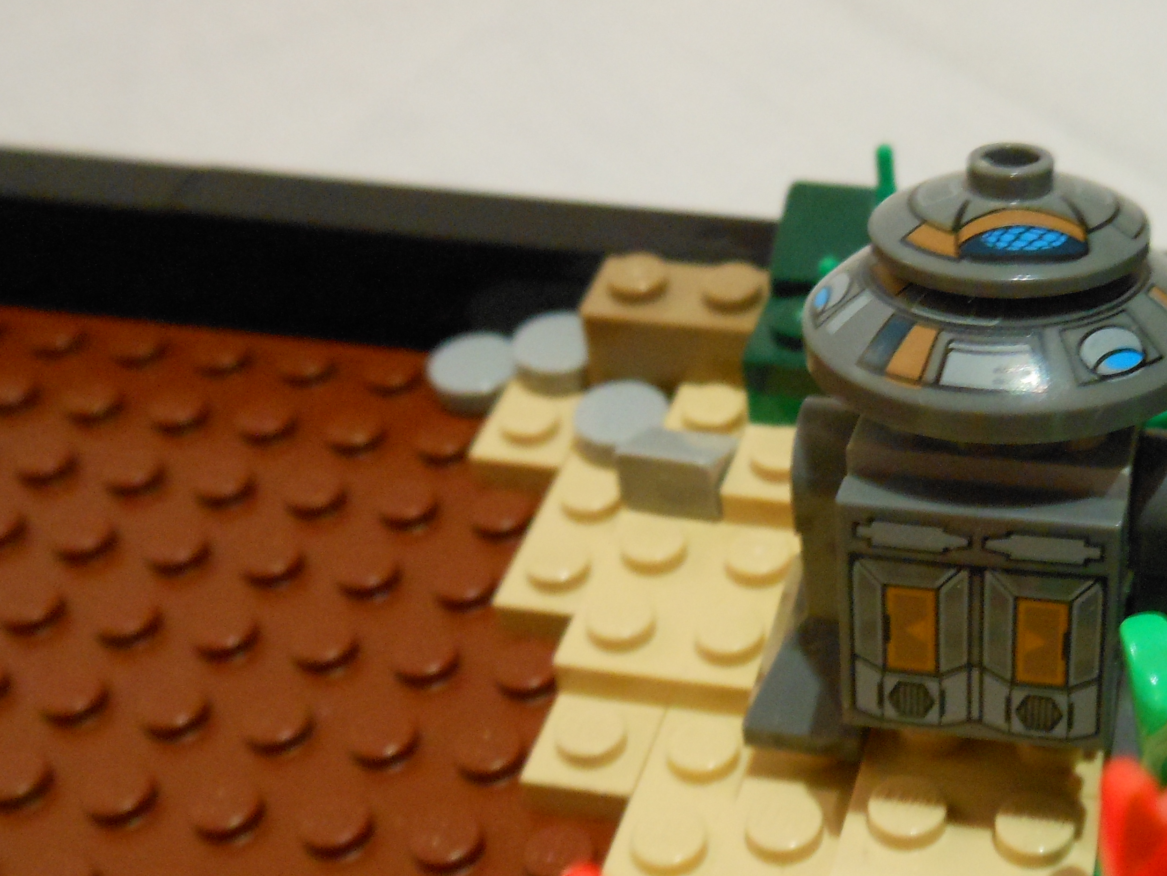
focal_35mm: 61
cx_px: 969
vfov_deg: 24.0
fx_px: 2057
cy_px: 403
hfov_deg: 30.7
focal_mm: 6
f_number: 3.5
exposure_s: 1/8
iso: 400
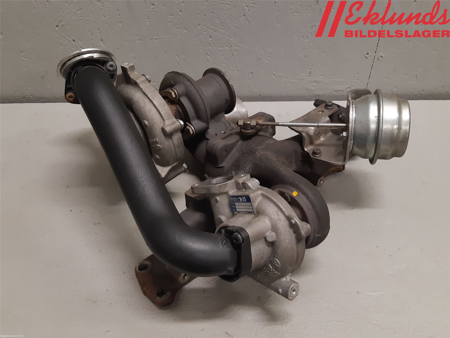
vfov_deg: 53.1
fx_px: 338
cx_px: 225
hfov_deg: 67.3
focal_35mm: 26
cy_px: 169
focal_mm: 3.93
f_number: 1.7
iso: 160
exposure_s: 1/50
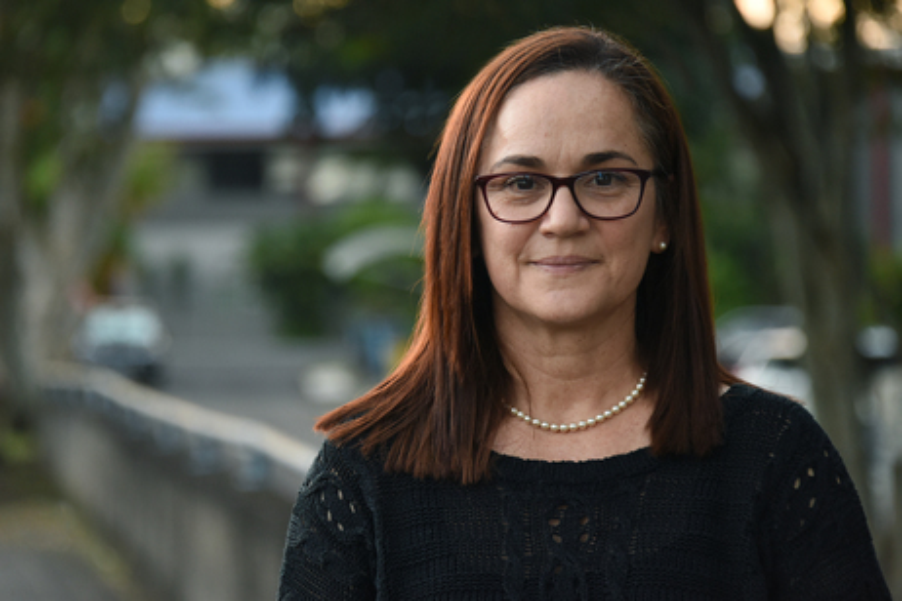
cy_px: 300
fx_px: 4259
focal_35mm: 170
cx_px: 451
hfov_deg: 12.1
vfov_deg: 8.1
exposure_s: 1/125
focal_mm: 170
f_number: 5.6
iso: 1600
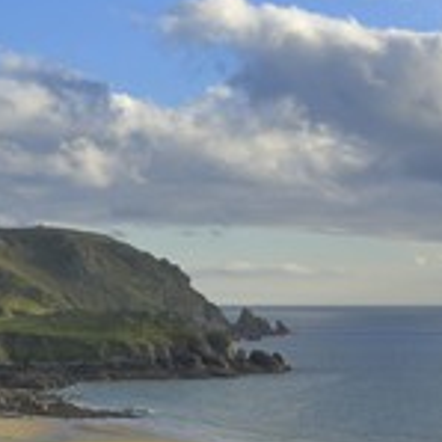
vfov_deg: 14.3
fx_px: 1762
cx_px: -99
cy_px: 306
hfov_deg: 13.8
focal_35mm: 122
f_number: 7.6
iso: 100
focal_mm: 34
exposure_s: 1/160
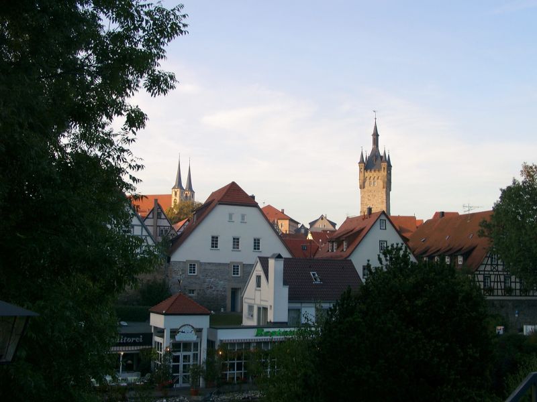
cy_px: 201
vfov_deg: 34.3
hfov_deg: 44.8
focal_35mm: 42
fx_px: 652
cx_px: 268
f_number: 4
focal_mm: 8.82
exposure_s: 1/167
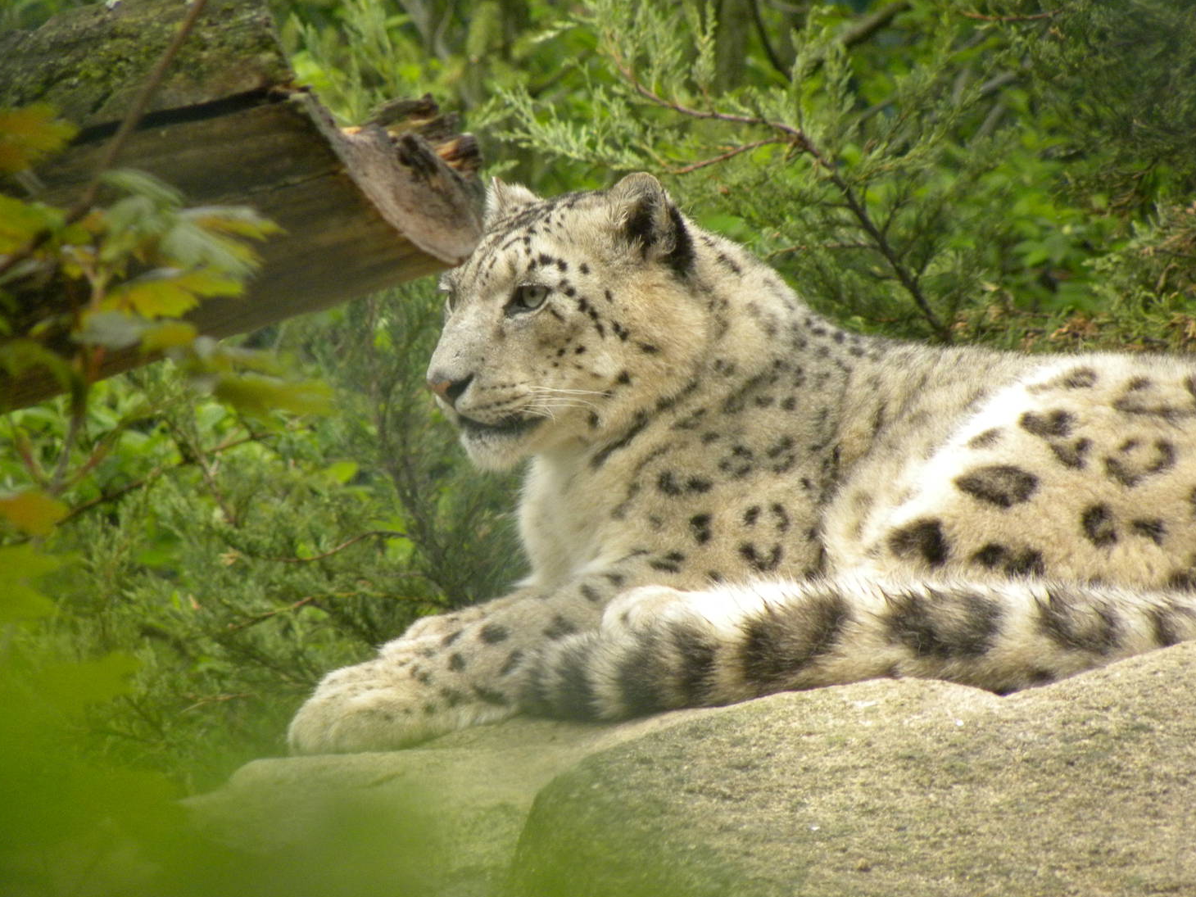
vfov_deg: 2.2
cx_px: 636
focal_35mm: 684
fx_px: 23633
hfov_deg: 2.9
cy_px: 457
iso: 293
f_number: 5
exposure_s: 1/140
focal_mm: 110.4
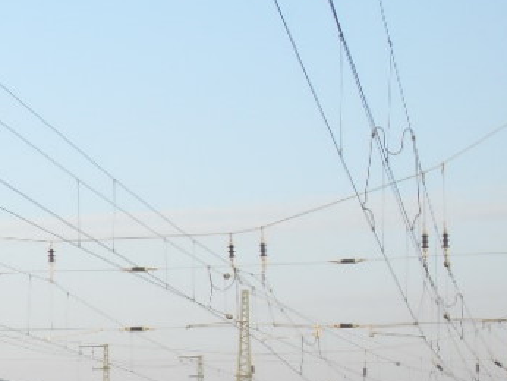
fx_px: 2990
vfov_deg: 7.2
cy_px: 437
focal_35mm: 204
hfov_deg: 9.4
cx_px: -237
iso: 80
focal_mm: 11.8
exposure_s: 1/250
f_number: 4
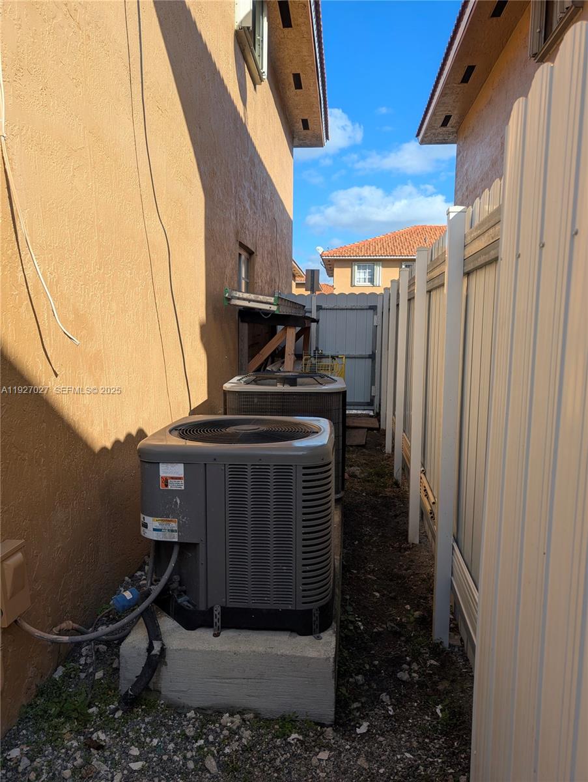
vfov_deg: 71.5
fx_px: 542
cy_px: 391
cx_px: 294
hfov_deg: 56.9
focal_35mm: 24
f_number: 1.68
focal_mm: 6.9
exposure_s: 1/640
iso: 18
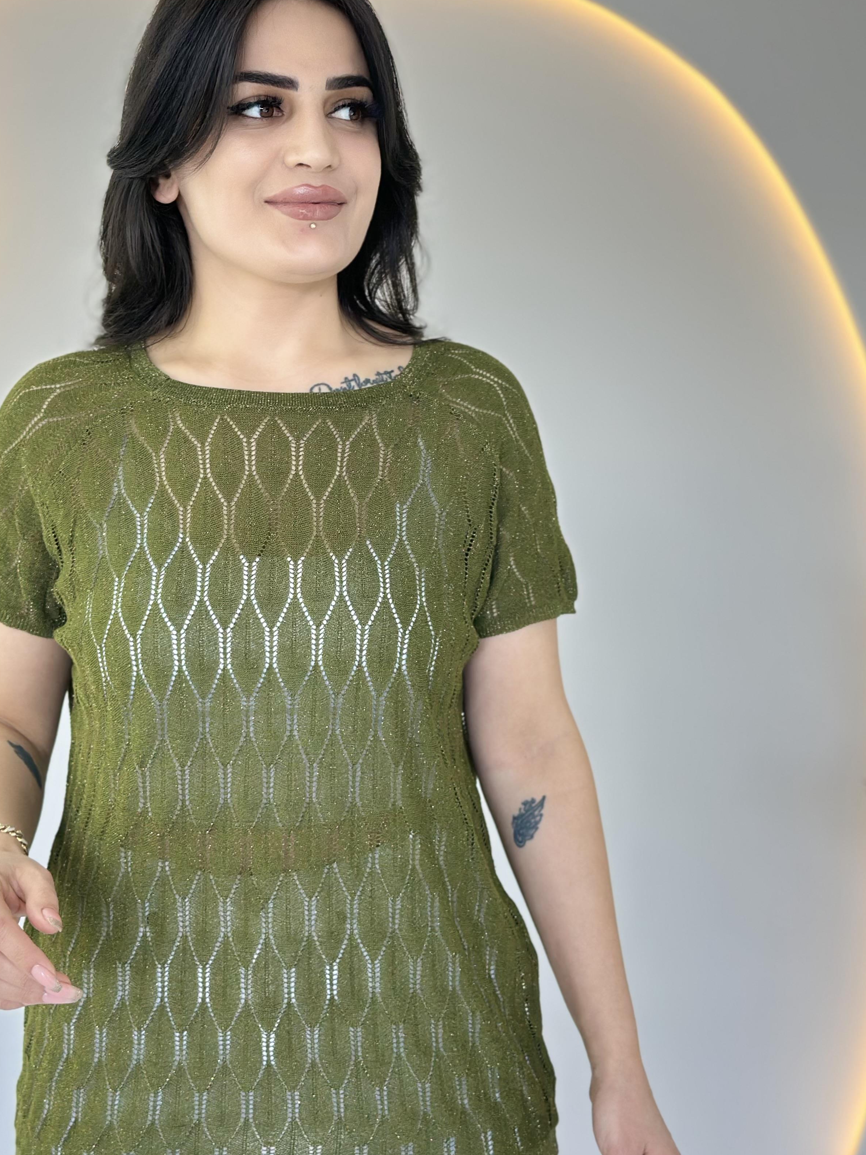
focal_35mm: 61
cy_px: 543
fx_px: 2035
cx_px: 347
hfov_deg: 24.0
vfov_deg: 31.7
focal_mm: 6.86
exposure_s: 1/100
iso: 80
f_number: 1.78
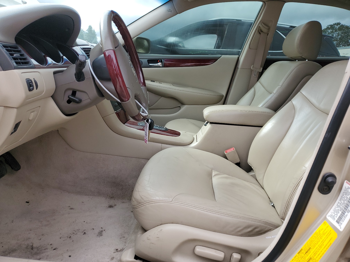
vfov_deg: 53.1
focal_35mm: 26
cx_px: 175
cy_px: 131
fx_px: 263
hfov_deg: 67.3
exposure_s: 1/833
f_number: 1.5
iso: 50
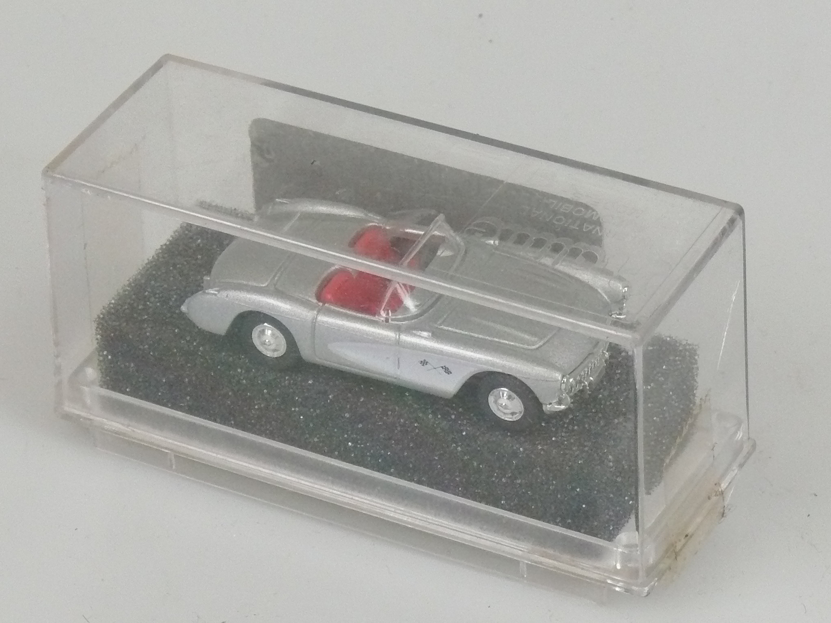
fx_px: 4009
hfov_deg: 11.8
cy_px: 312
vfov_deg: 8.9
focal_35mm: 167
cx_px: 416
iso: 400
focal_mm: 19.9
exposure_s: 1/100
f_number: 6.3
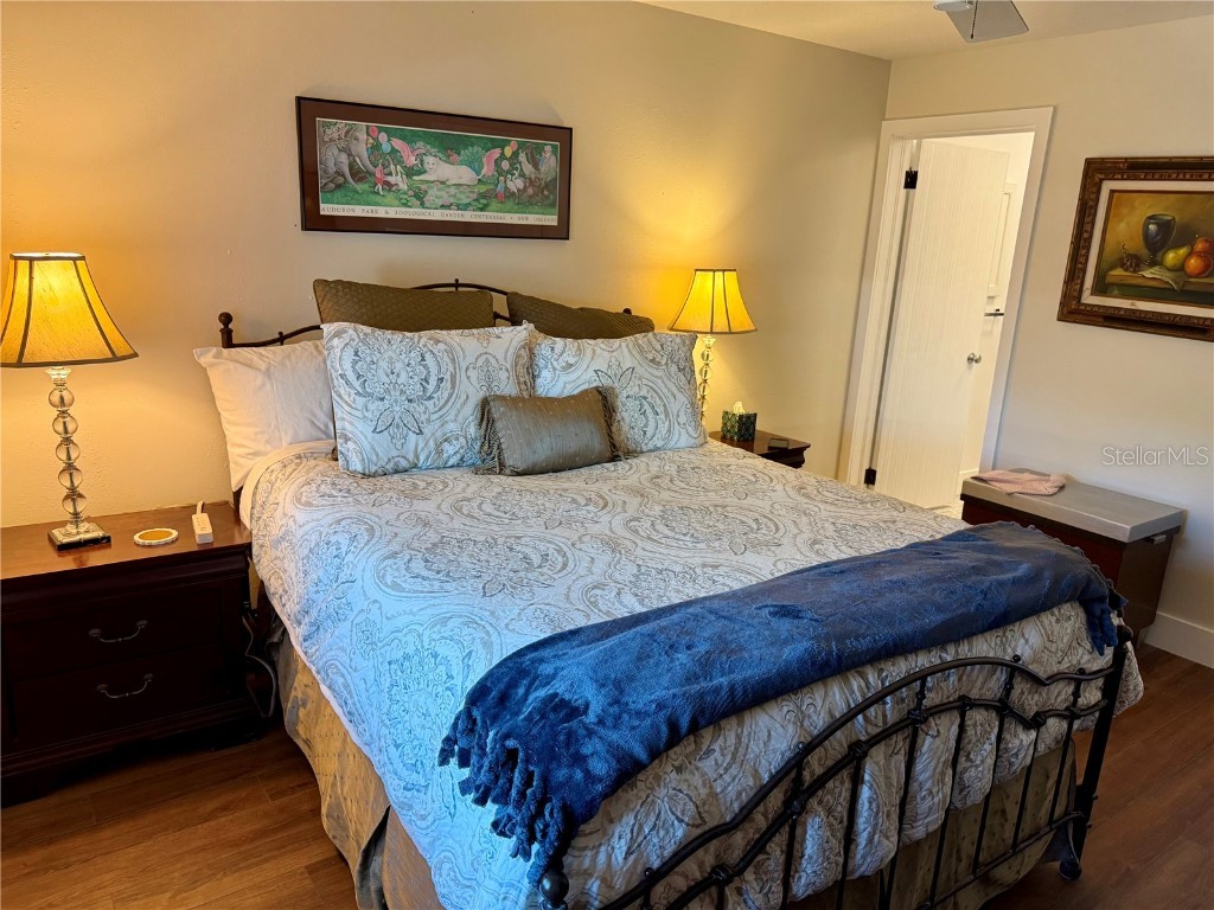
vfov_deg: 56.8
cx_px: 607
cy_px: 455
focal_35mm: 24
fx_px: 842
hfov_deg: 71.6
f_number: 1.78
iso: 200
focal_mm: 6.76
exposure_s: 1/120
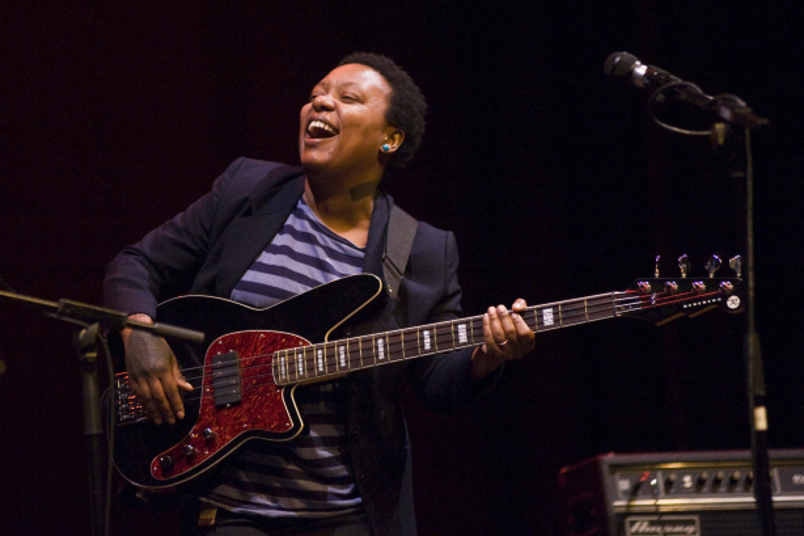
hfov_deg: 10.3
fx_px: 4465
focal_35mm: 200
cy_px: 268
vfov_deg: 6.9
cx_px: 402
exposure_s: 1/160
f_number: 2.8
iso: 3200
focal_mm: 200
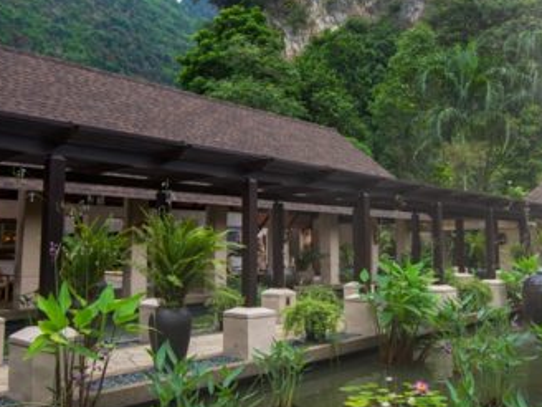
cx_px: 292
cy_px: 189
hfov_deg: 51.3
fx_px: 564
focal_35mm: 36
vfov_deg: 39.6
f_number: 8
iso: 100
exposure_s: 1/250
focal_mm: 16
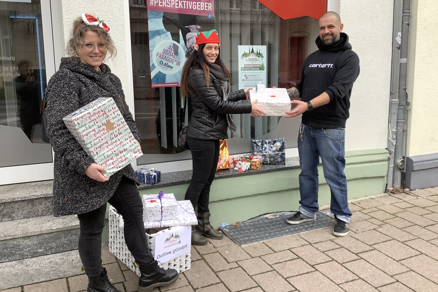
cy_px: 127
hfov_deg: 57.2
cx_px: 223
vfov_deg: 39.9
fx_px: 401
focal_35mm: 33
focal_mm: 3.3
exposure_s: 1/120
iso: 50
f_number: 2.4
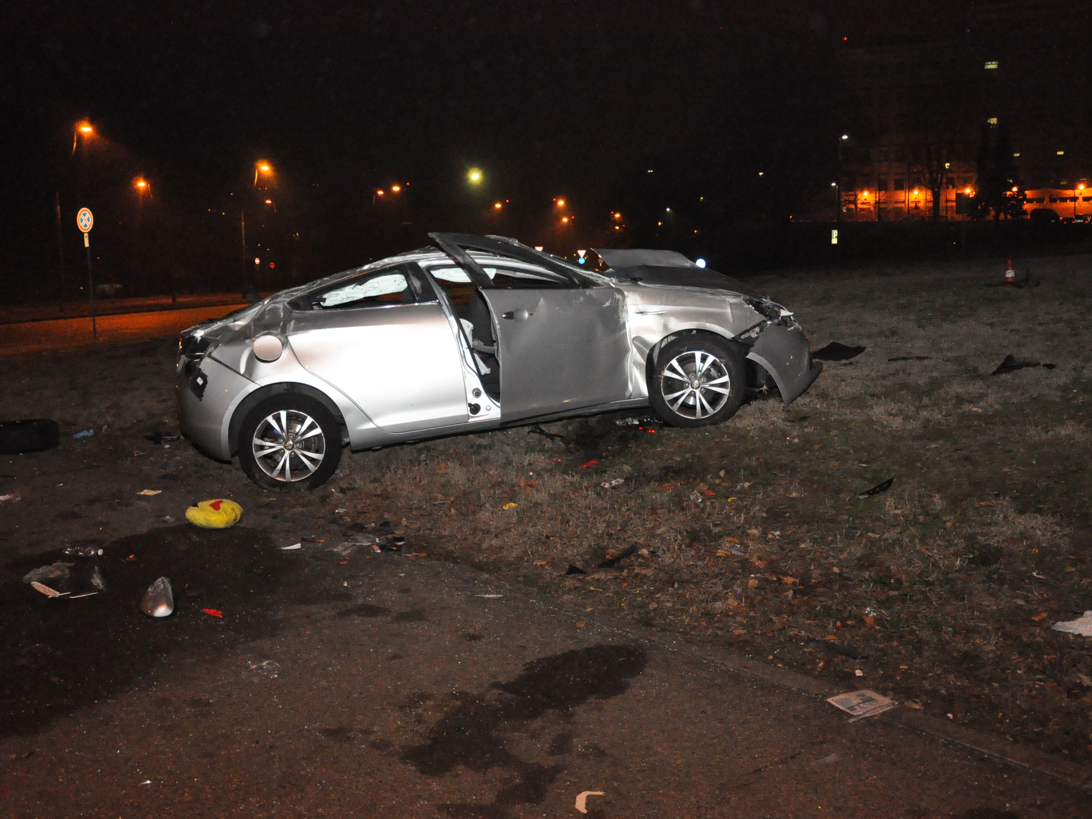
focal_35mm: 30
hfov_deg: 59.9
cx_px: 507
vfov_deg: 46.8
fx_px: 946
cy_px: 412
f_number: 3.5
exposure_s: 1/200
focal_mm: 18
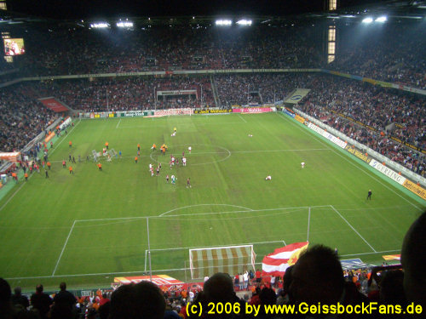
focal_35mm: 35
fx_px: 431
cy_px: 160
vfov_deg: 40.7
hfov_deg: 52.6
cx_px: 213
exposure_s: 1/100
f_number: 2.6
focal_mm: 5.8
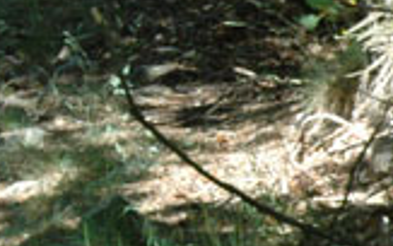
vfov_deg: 3.8
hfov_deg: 6.0
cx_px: -362
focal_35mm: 345
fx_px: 3696
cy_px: -162
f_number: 10
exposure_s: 1/50
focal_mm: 46
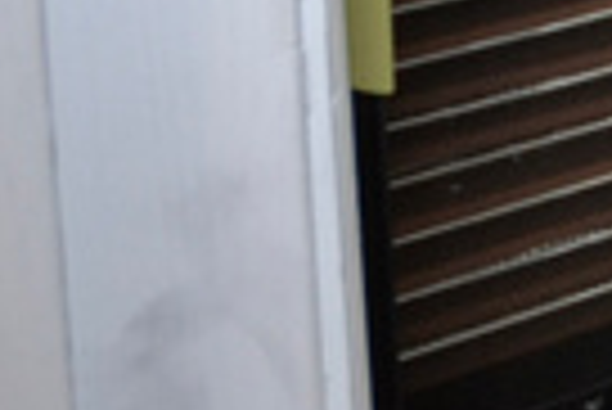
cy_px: -629
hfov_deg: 10.7
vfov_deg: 10.3
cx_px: 1926
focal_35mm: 113
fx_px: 1923
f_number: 4
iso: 560
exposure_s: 1/60
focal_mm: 10
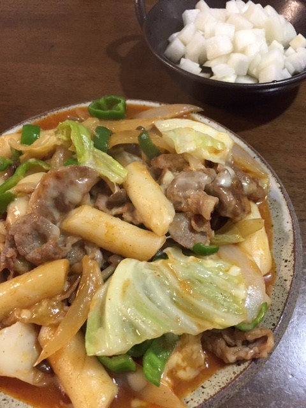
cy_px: 204
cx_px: 153
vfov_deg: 61.7
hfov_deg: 48.2
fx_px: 342
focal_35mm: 29
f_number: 2.2
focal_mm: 4.15
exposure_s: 1/24
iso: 250
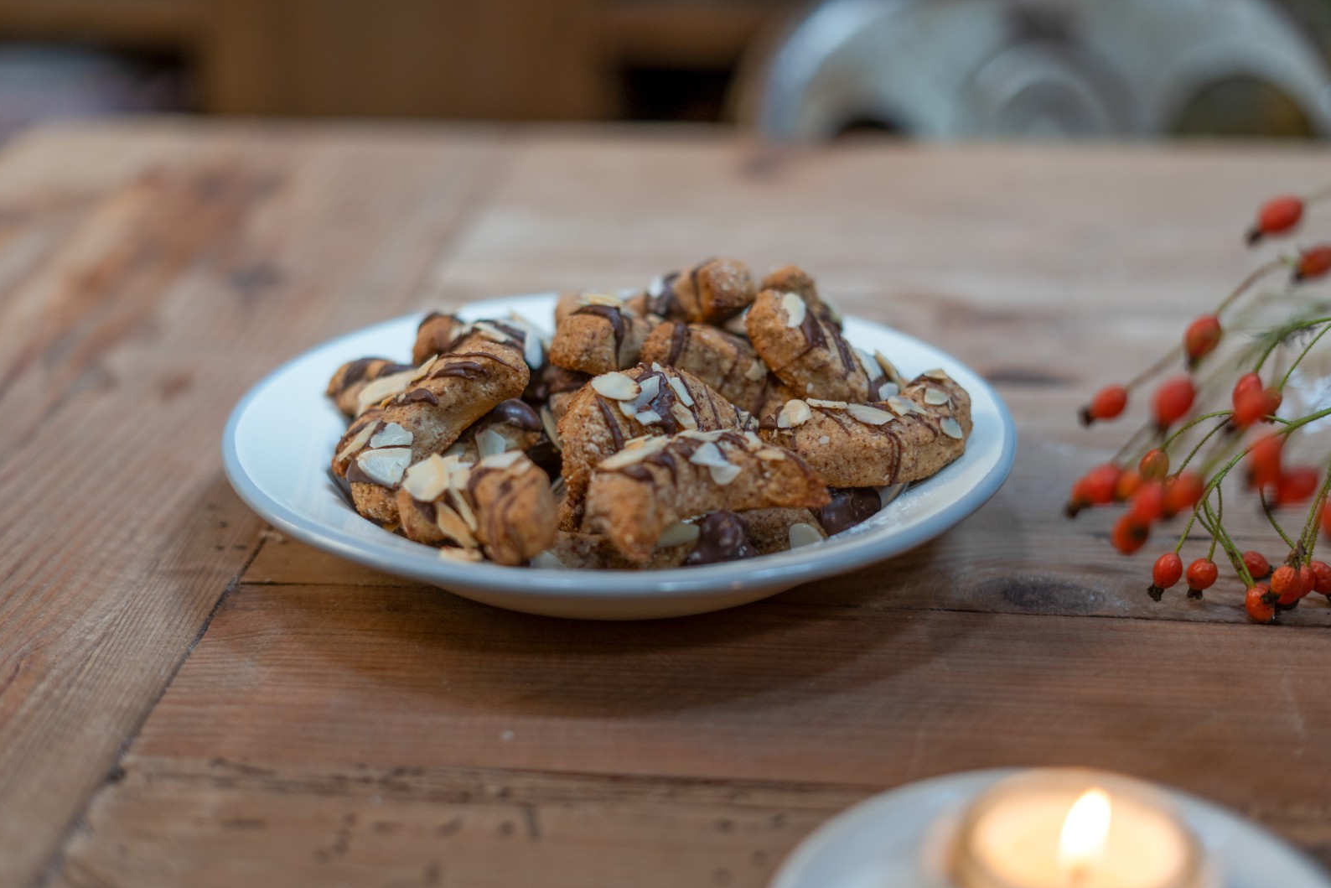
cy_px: 437
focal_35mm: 51
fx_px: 1886
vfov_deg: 26.5
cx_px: 669
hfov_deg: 38.9
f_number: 2.2
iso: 250
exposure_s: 1/100
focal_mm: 50
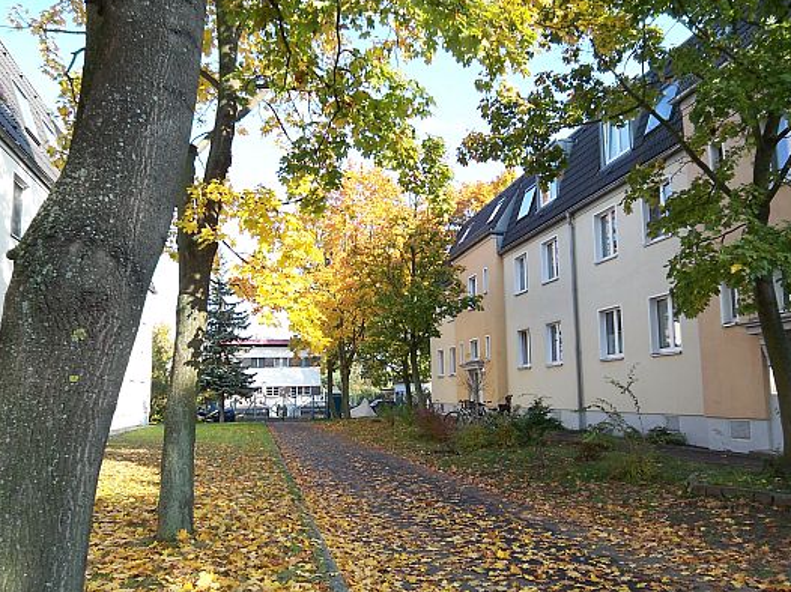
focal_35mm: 28
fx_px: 640
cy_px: 313
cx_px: 408
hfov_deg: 63.5
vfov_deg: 49.7
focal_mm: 3.8
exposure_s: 1/160
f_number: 2.8
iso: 50
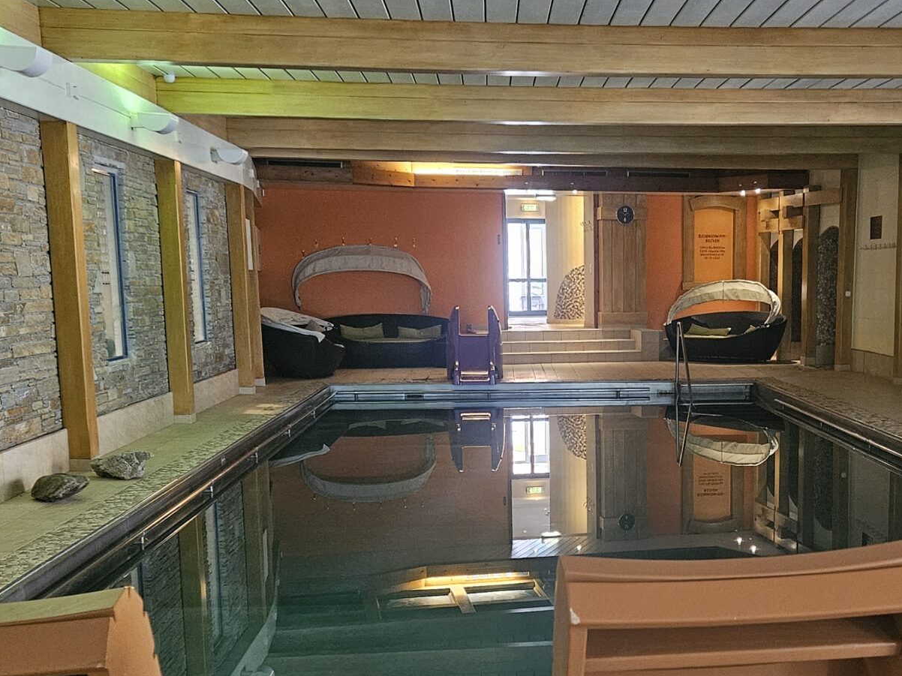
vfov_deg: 29.4
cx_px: 647
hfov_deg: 38.2
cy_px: 467
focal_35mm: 49
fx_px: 1277
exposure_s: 1/50
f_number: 1.8
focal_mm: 5.4
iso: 800
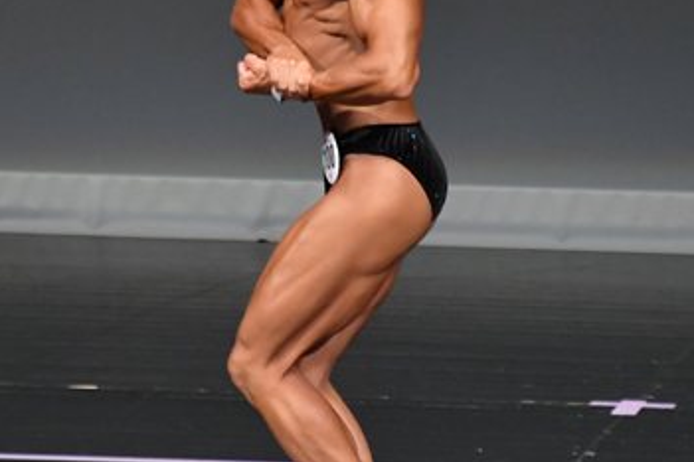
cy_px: 152
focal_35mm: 828
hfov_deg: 2.5
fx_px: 15961
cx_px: 353
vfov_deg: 1.7
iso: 4000
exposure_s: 1/400
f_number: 5.6
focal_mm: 250
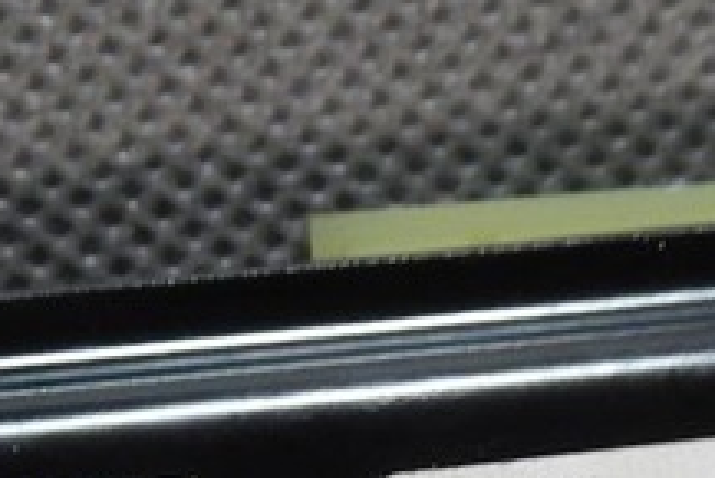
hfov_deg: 10.8
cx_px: 280
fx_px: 3776
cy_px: 567
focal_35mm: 190
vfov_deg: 7.2
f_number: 3.8
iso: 400
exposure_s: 1/15
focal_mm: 9.7
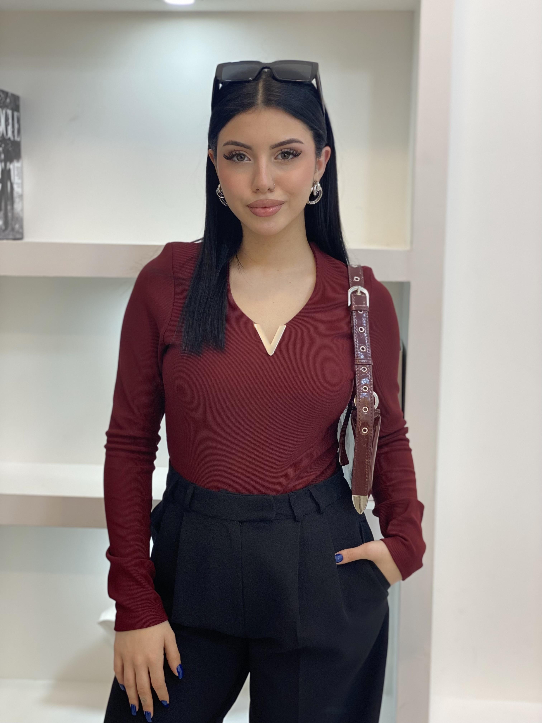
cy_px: 362
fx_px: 1086
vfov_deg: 36.8
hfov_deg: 28.0
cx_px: 271
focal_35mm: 52
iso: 100
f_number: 2
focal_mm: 6
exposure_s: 1/100
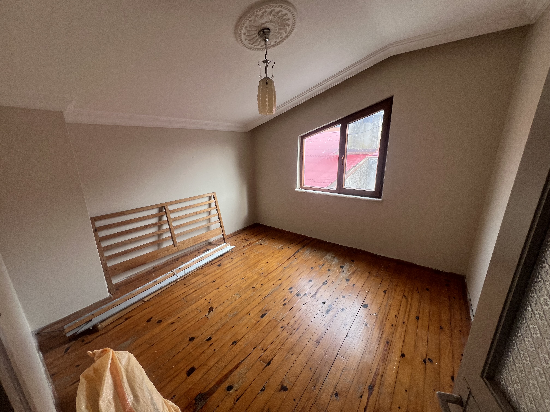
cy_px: 206
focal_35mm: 13
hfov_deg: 106.2
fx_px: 207
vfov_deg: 89.9
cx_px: 275
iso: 64
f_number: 1.8
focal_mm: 1.57
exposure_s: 1/99
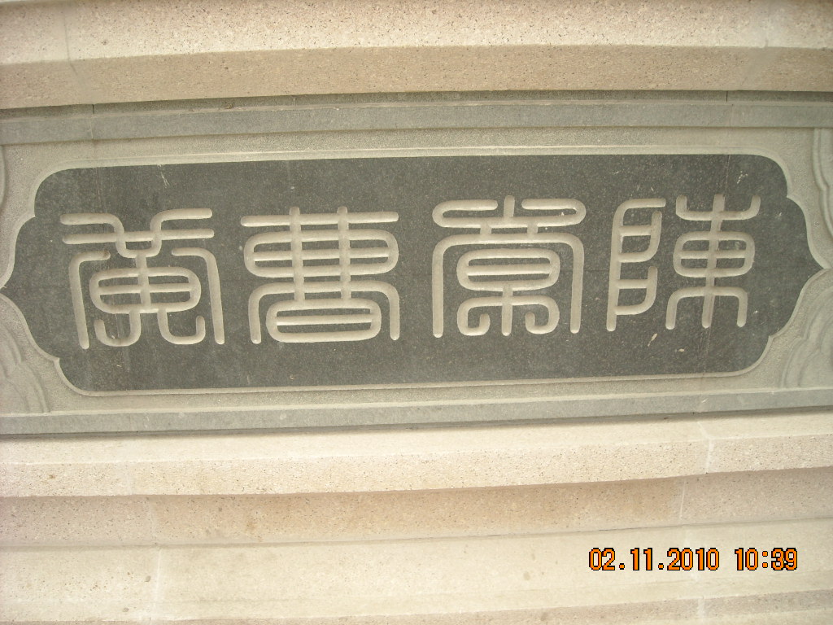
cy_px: 312
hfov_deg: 52.6
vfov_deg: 40.7
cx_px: 416
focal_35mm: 35
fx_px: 842
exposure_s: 1/60
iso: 64
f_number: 2.8
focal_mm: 5.7
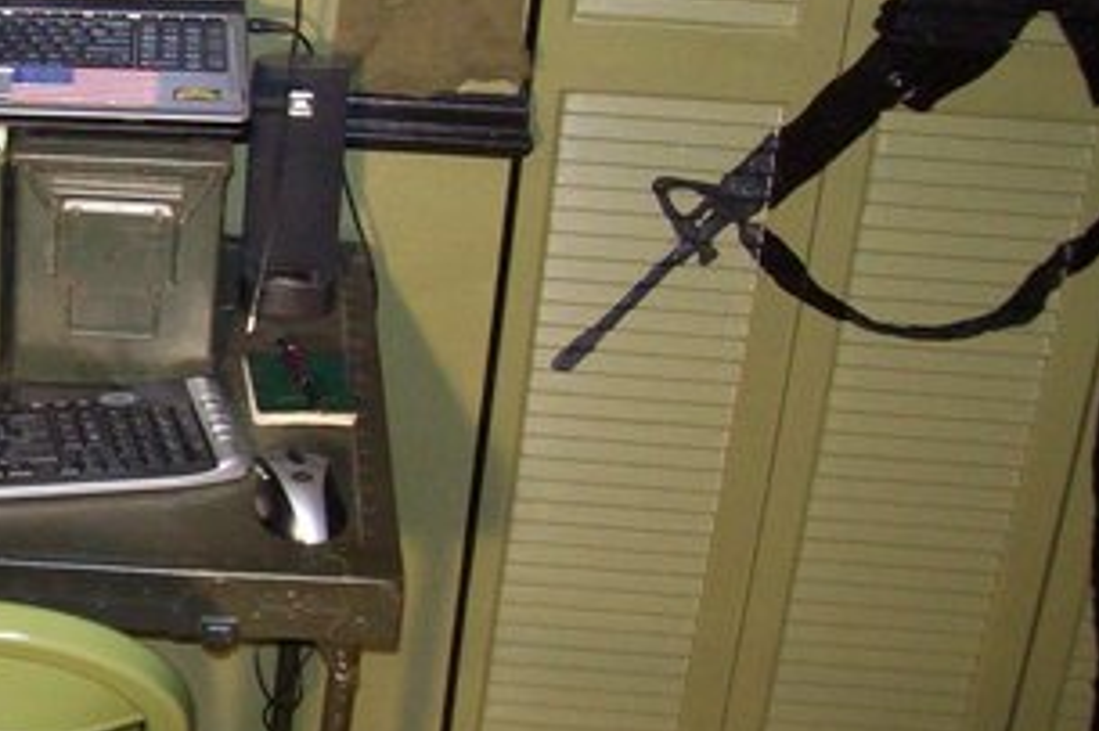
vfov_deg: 15.9
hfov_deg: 22.2
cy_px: 275
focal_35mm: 86
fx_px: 2624
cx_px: -151
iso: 200
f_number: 2.7
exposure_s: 1/64
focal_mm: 6
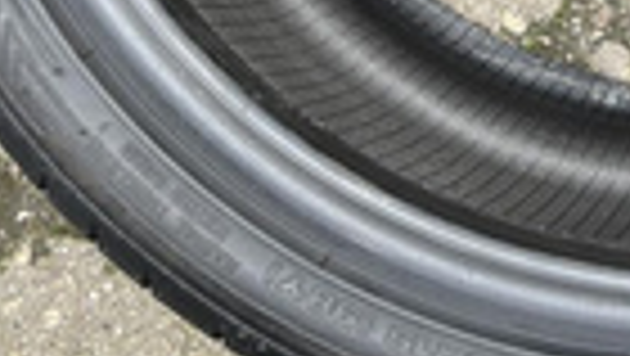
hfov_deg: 23.8
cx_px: 675
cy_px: -284
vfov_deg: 13.1
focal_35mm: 84
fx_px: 1404
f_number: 1.78
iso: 80
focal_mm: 6.86
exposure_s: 1/121
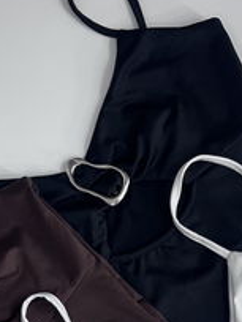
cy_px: 283
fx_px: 634
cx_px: 108
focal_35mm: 68
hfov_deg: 21.6
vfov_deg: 27.6
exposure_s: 1/100
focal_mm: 5.1
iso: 50
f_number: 1.6
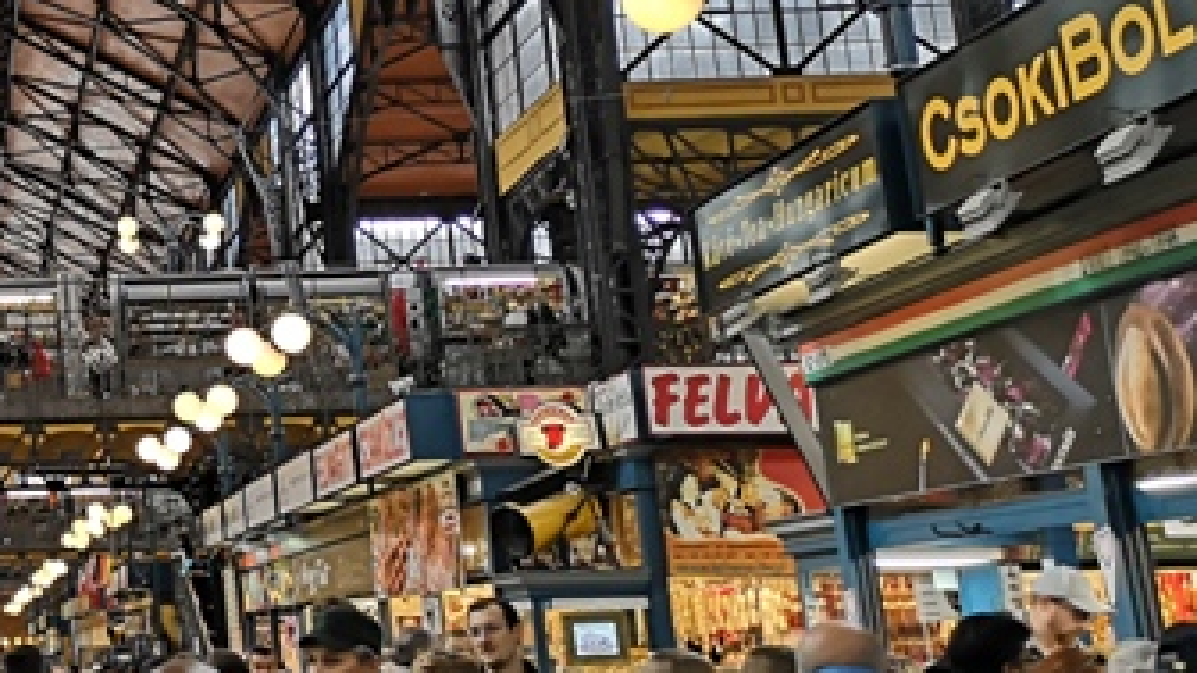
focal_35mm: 70
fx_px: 2222
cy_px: 82
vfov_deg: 17.0
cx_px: -214
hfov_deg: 26.9
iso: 125
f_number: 1.8
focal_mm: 3.95
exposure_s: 1/50
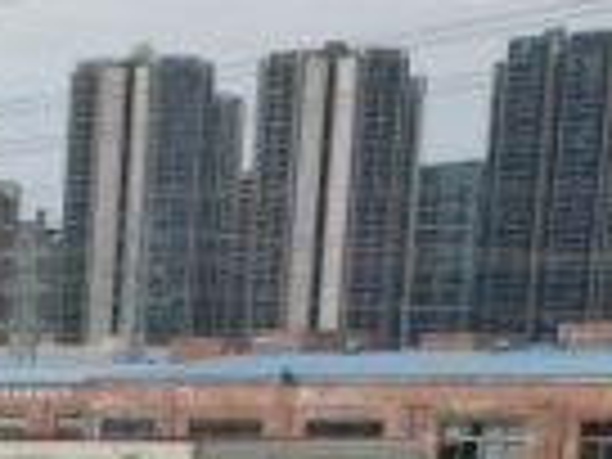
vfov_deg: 7.7
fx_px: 3200
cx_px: -752
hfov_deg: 9.9
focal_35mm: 181
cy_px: 1040
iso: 120
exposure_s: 1/3000
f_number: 1.7
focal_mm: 6.72
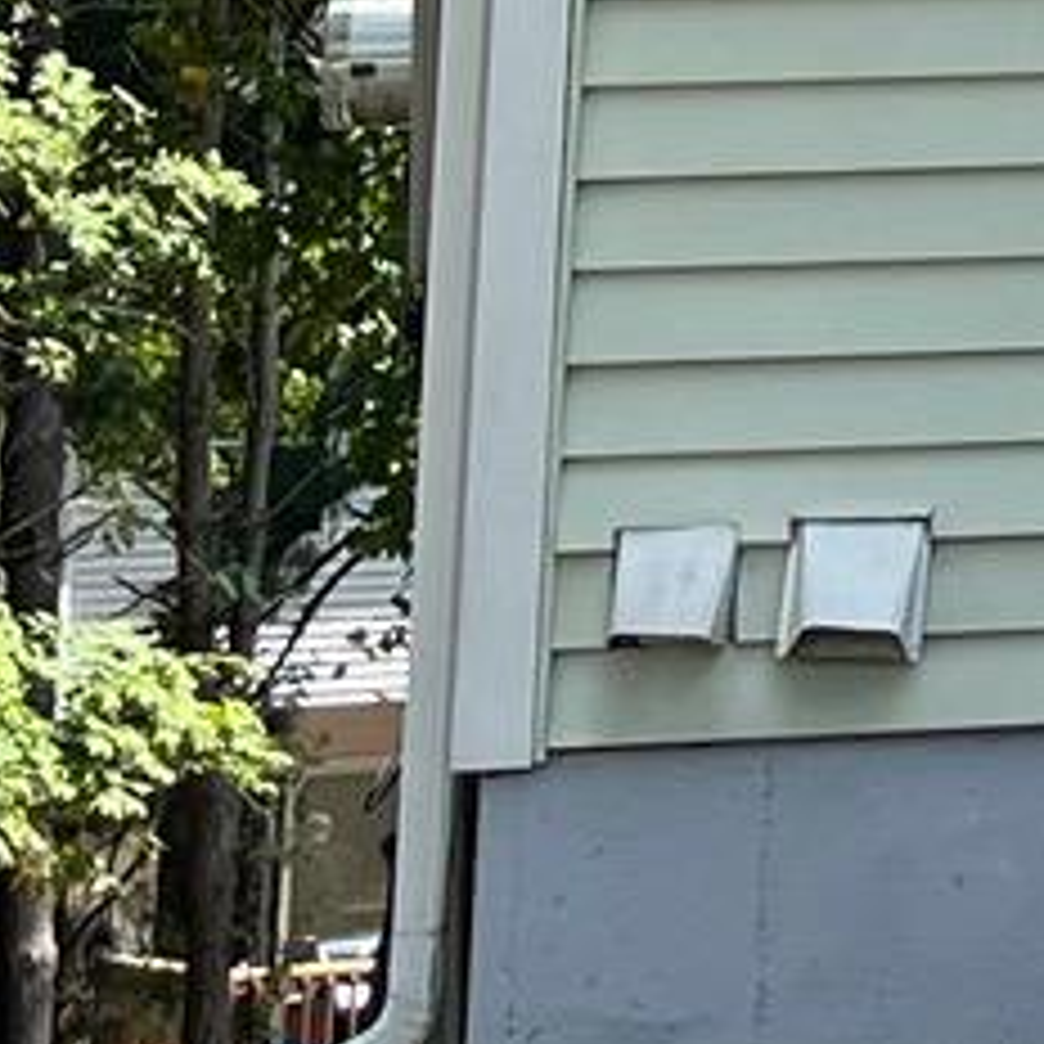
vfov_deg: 8.0
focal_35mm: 203
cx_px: 2871
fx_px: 6927
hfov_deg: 7.7
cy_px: -1444
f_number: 1.6
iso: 50
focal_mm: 5.1
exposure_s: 1/1129
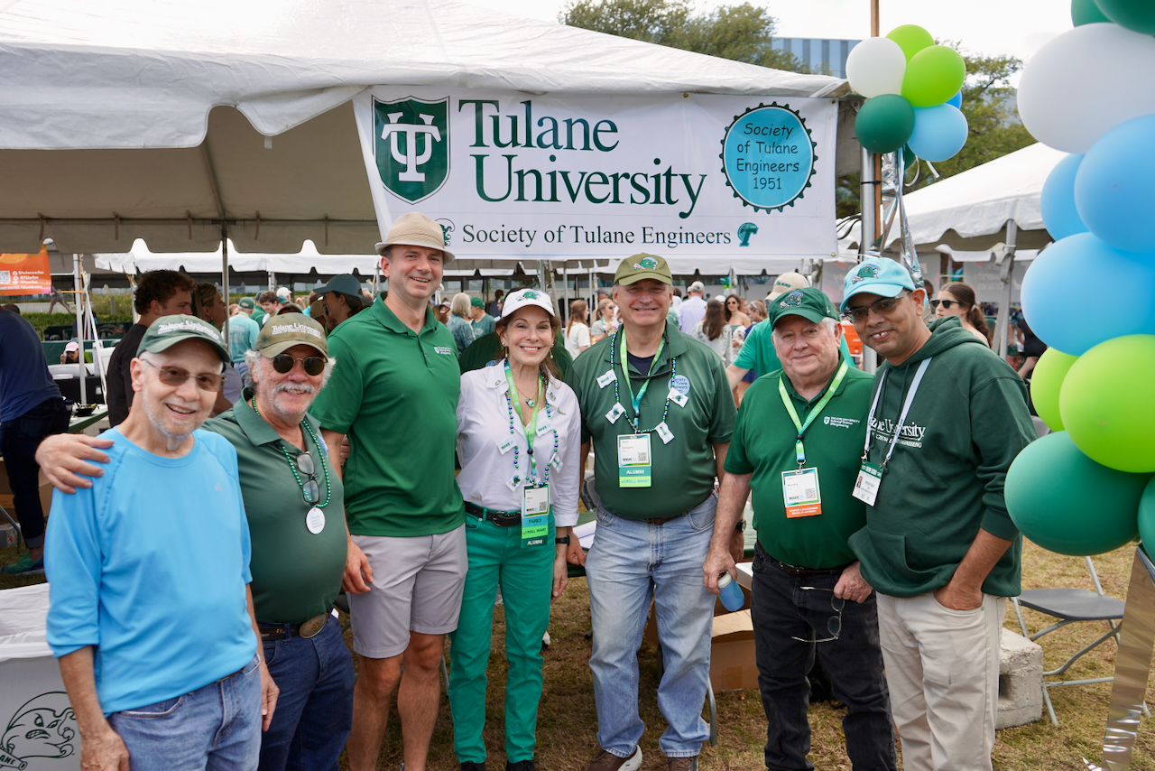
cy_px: 386
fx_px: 898
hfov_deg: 65.5
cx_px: 578
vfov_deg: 46.4
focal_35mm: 28
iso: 100
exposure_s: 1/320
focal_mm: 28
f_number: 4.5
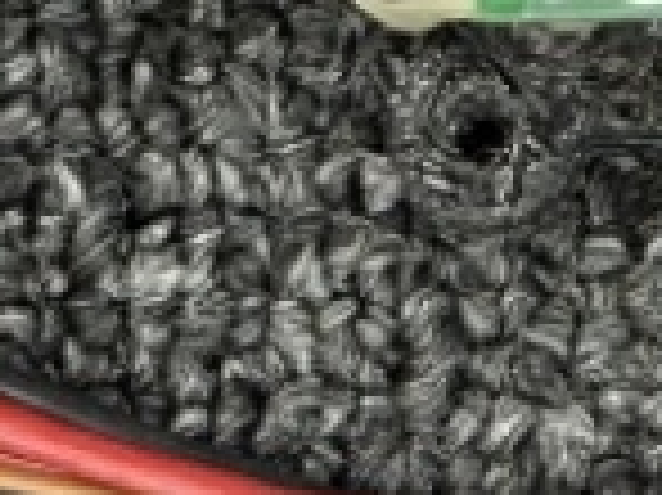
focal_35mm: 278
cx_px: 1045
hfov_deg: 7.0
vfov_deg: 5.3
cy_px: -151
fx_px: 5312
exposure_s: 1/50
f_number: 1.78
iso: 200
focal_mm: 6.76
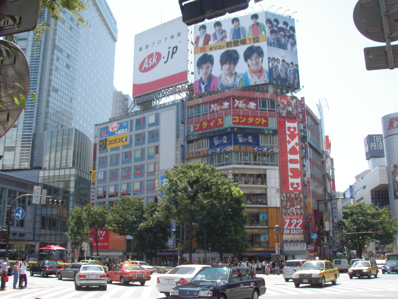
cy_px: 150
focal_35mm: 38
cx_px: 199
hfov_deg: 49.0
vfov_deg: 37.7
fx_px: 437
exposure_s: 1/500
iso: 80
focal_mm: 6.7
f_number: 3.5
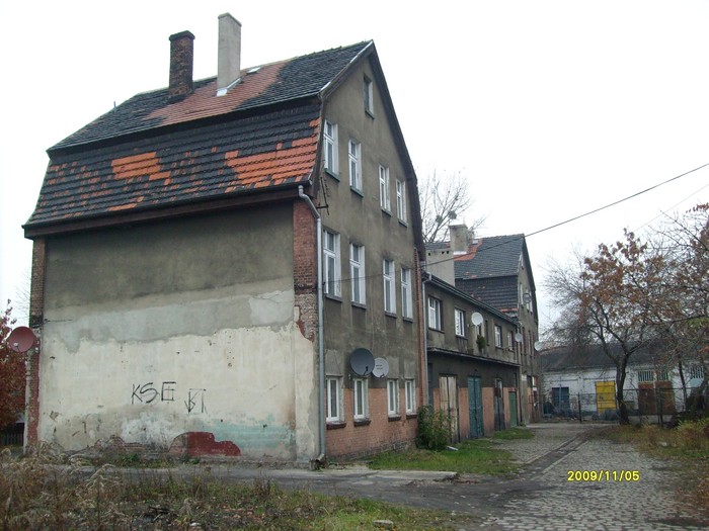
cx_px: 354
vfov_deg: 40.7
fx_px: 717
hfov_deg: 52.6
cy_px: 266
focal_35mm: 35
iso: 80
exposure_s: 1/60
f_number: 7.1
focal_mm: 5.8
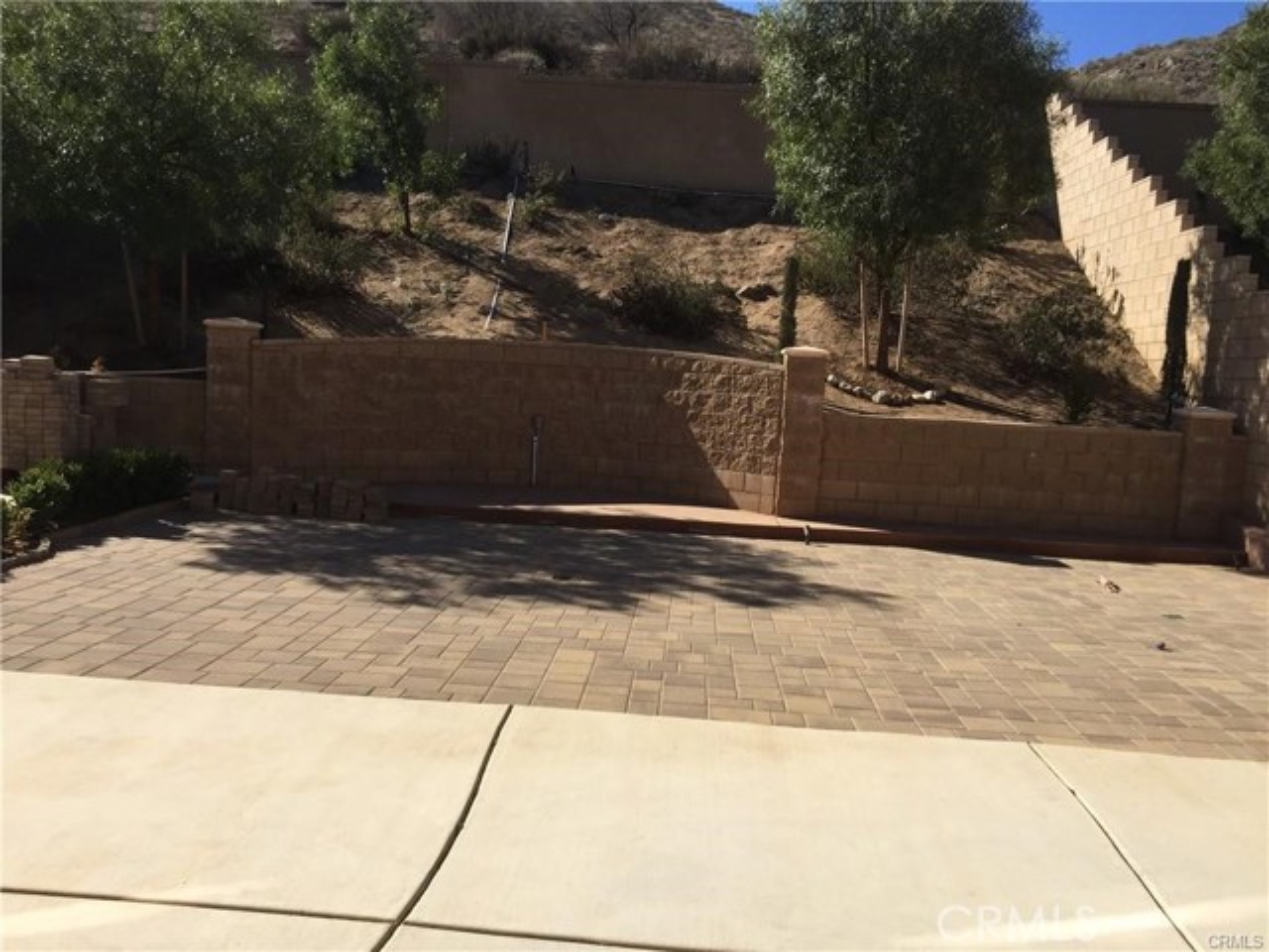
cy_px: 476
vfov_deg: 48.2
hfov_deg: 61.7
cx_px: 634
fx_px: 1063
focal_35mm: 29
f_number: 2.2
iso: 32
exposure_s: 1/2198
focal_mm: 4.15
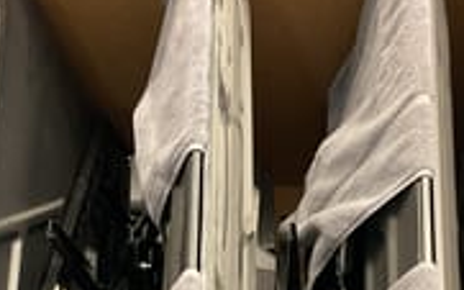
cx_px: 218
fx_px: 1075
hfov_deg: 24.4
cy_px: 302
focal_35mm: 85
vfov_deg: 15.0
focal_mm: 3
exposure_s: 1/33
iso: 320
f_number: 1.8
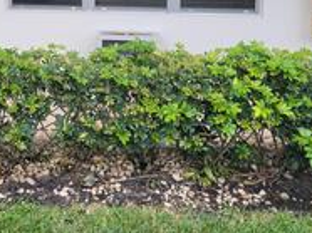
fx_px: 504
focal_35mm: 56
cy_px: 8
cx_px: 82
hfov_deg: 33.8
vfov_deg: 25.0
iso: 40
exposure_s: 1/796
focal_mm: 5.4
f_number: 1.8
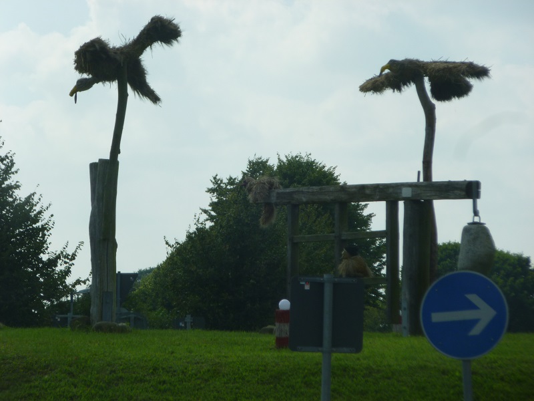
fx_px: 2808
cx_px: 267
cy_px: 200
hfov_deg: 10.9
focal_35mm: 182
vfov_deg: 8.2
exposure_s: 1/400
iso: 100
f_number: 5.8
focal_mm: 32.4
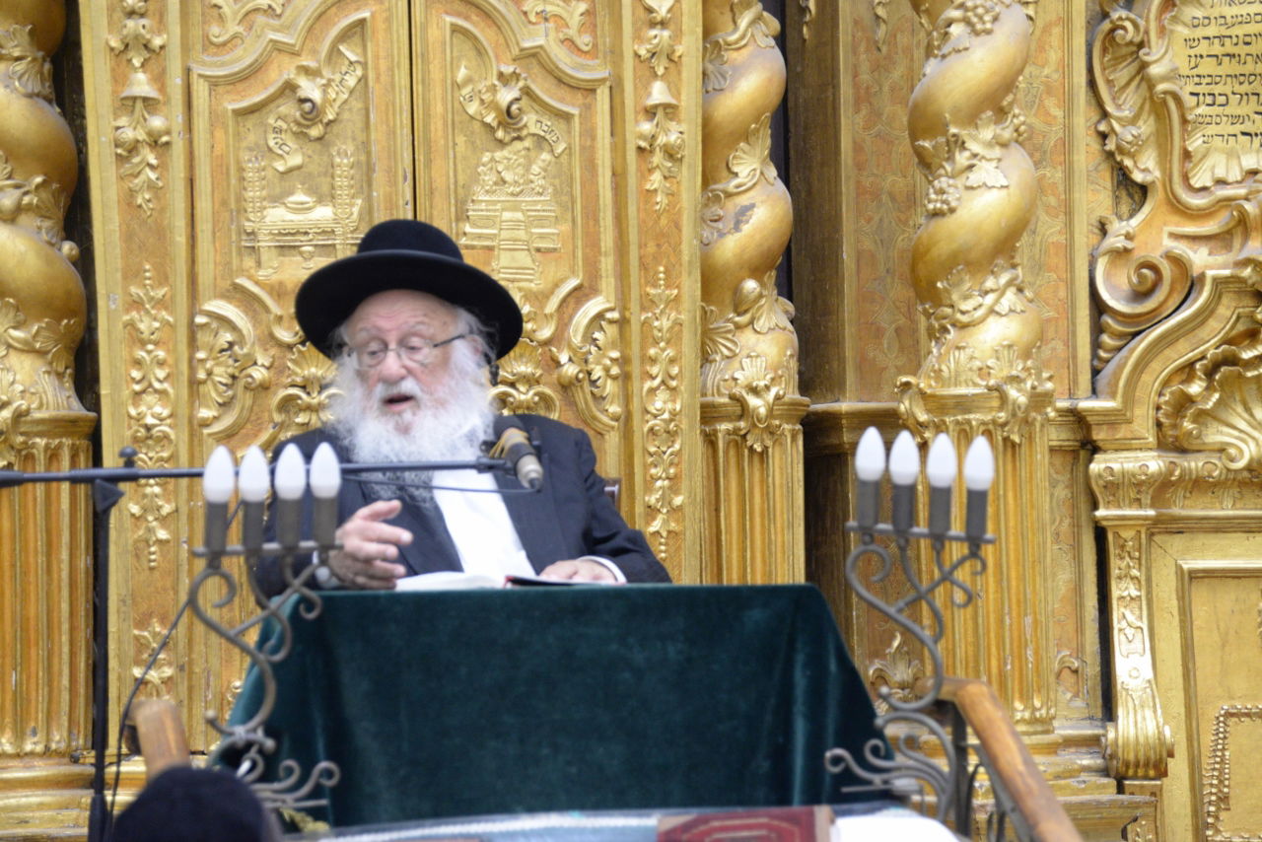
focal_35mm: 140
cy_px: 421
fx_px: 4909
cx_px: 631
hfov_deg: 14.7
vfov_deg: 9.8
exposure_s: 1/200
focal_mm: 140
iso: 3200
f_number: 5.6
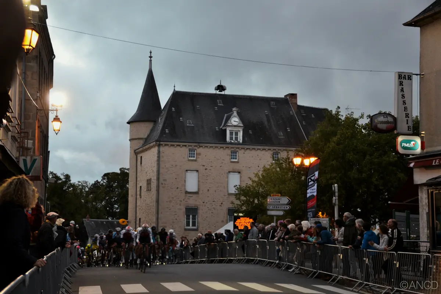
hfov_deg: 30.5
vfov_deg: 20.6
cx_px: 220
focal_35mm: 66
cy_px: 147
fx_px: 808
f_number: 4.5
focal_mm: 44
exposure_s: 1/40
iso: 400
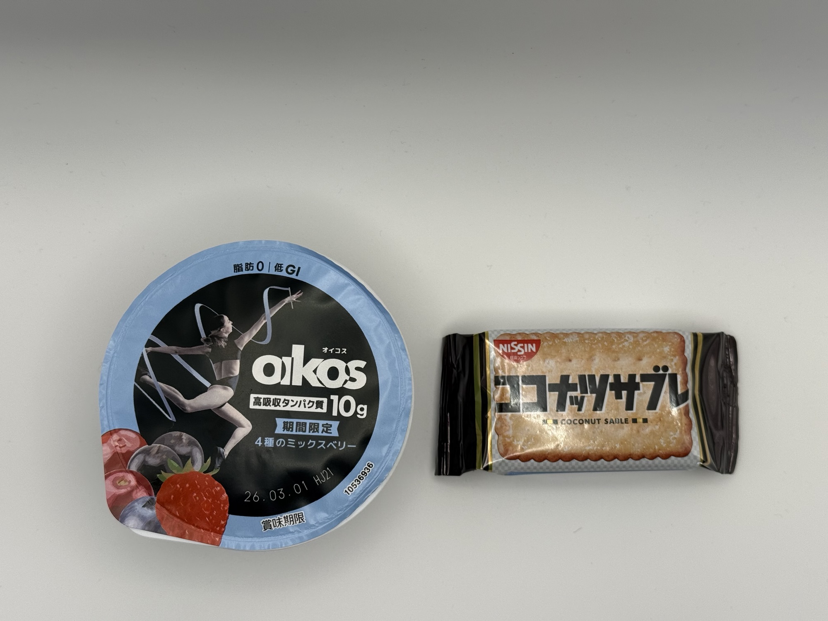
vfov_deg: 30.3
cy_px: 310
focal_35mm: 48
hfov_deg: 39.7
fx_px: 1148
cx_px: 414
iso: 50
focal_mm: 6.76
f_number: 1.78
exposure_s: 1/191
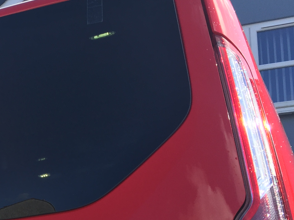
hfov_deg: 25.1
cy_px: 206
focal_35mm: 73
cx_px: -17
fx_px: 620
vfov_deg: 19.7
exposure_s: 1/964
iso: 32
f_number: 2.2
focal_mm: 4.15
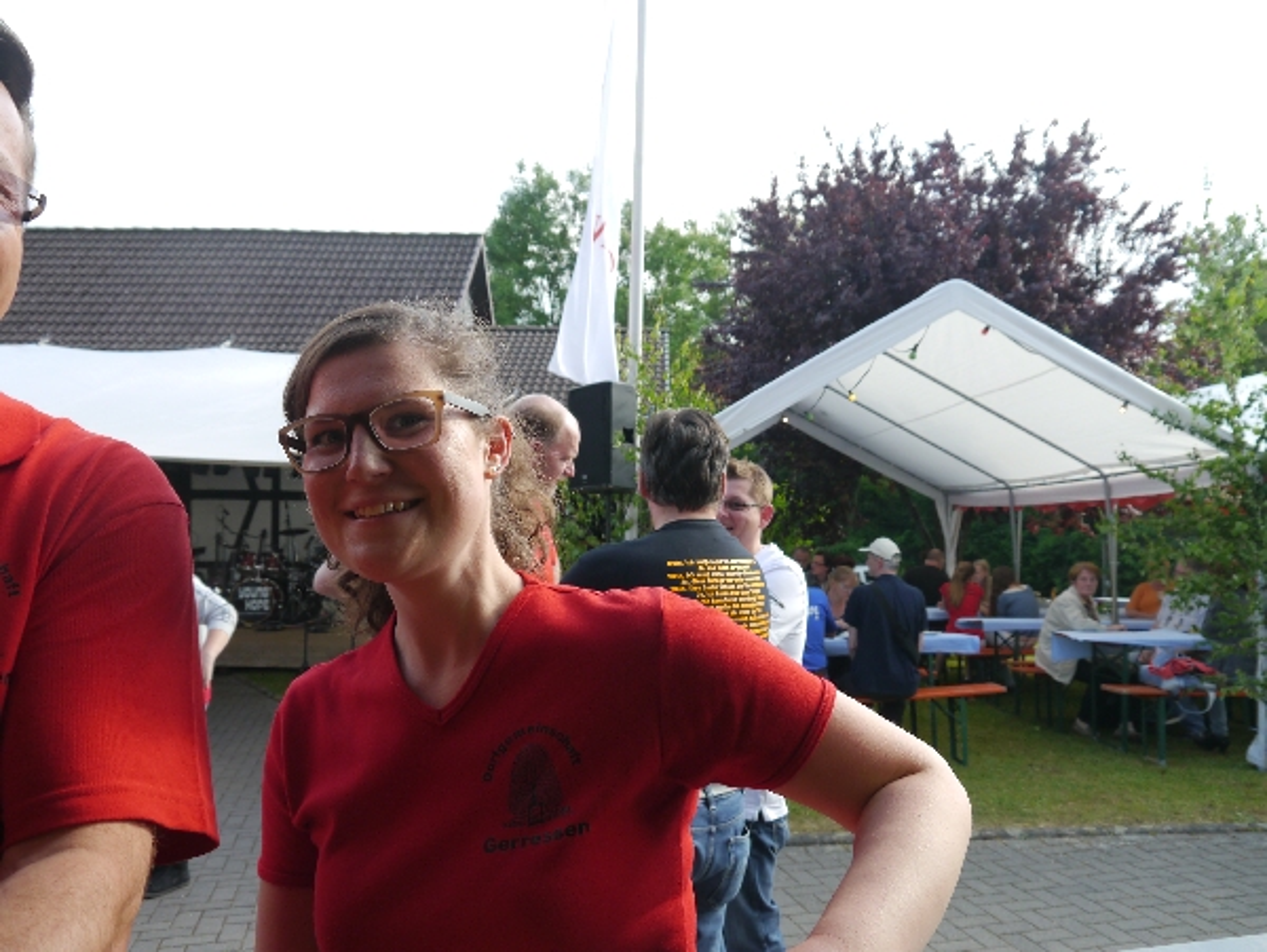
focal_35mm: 28
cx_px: 634
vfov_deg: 49.8
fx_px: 1026
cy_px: 476
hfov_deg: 63.4
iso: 160
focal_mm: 14
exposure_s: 1/160
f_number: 5
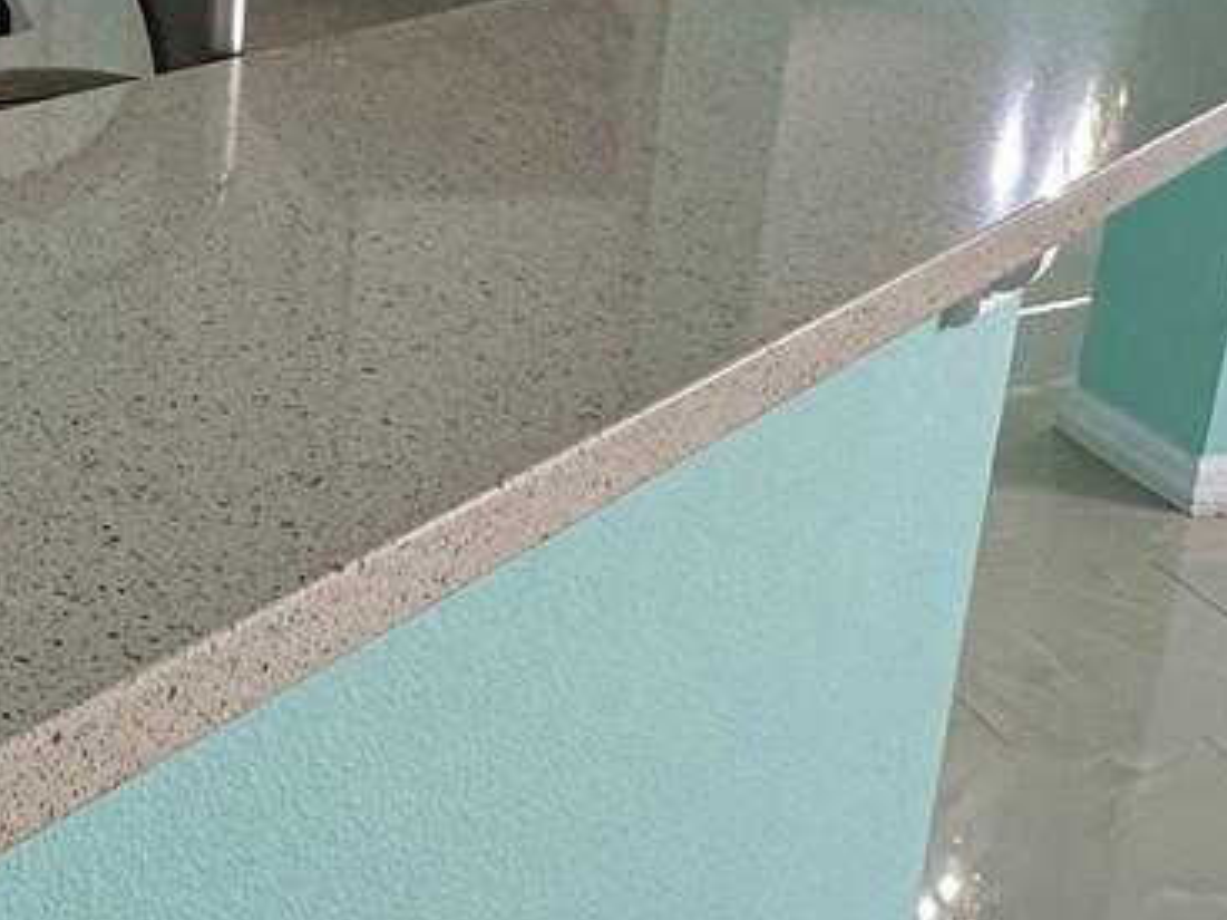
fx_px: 2162
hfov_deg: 29.7
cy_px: 308
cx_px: 13
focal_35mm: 61
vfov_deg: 23.9
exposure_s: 1/120
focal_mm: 2.22
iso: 160
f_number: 2.2
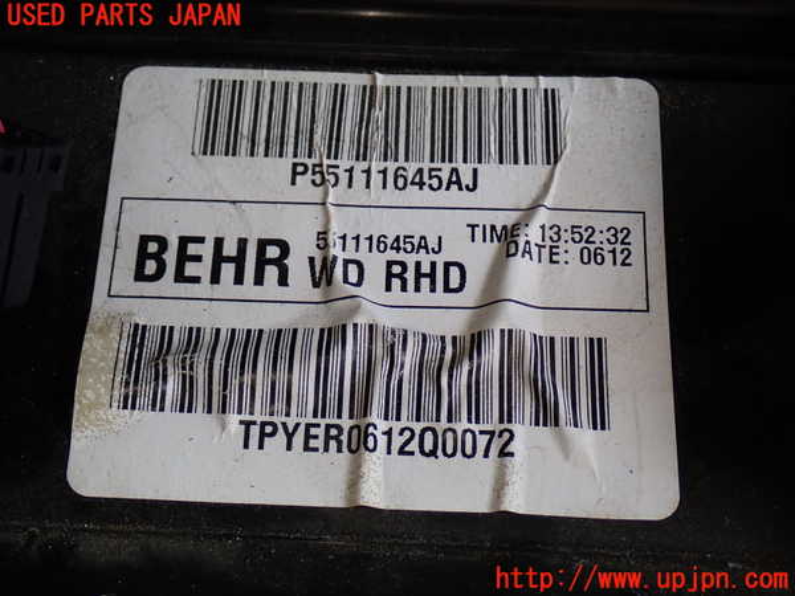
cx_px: 398
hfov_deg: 31.2
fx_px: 1424
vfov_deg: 23.7
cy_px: 298
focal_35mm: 62
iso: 200
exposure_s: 1/125
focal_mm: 11.09
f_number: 3.6
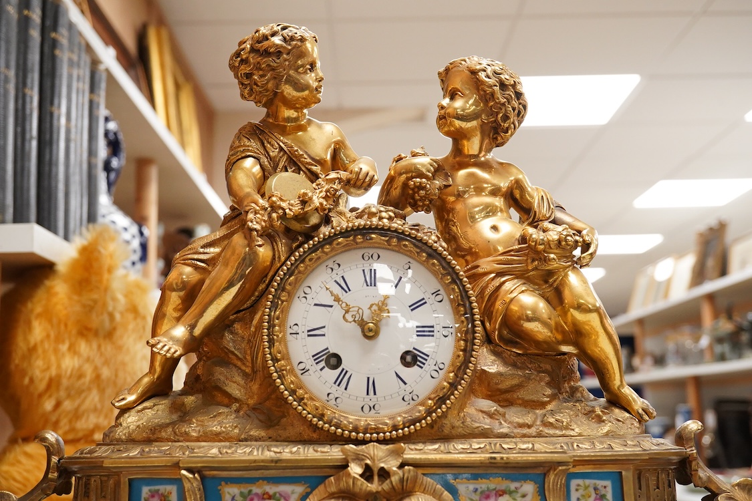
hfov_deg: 43.6
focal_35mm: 45
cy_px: 250
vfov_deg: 29.9
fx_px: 940
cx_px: 376
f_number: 9
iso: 2500
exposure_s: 1/160
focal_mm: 30
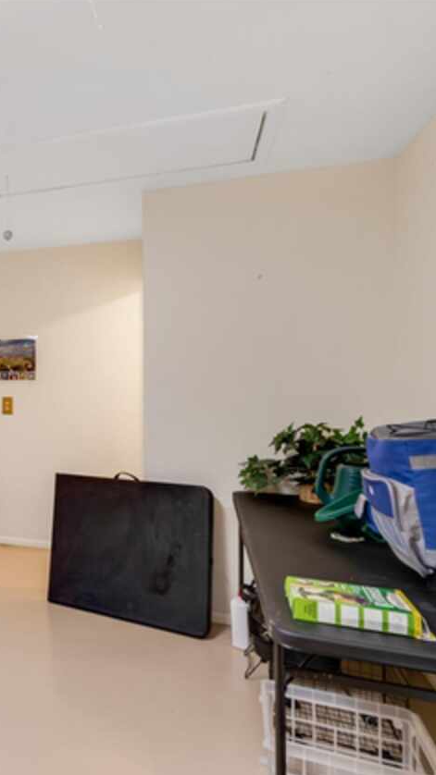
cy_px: 389
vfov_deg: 76.3
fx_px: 494
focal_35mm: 24
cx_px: -21
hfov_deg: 40.3
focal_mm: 10
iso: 250
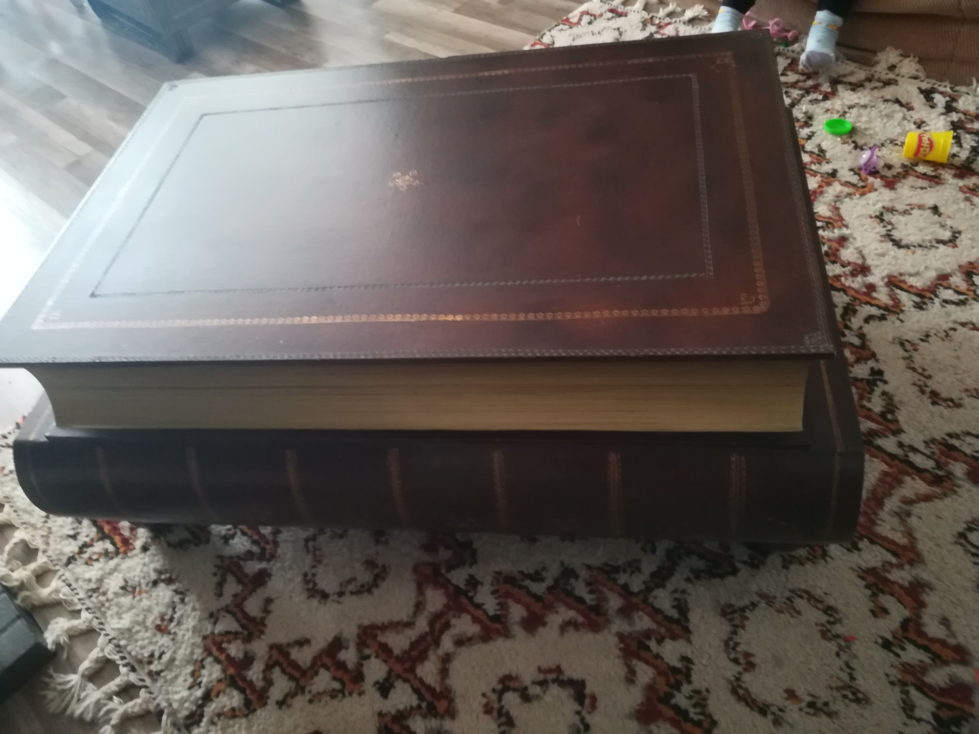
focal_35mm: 26
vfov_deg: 53.1
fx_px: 735
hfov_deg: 67.3
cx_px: 490
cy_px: 367
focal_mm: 3.83
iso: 500
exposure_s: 1/20
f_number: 2.2
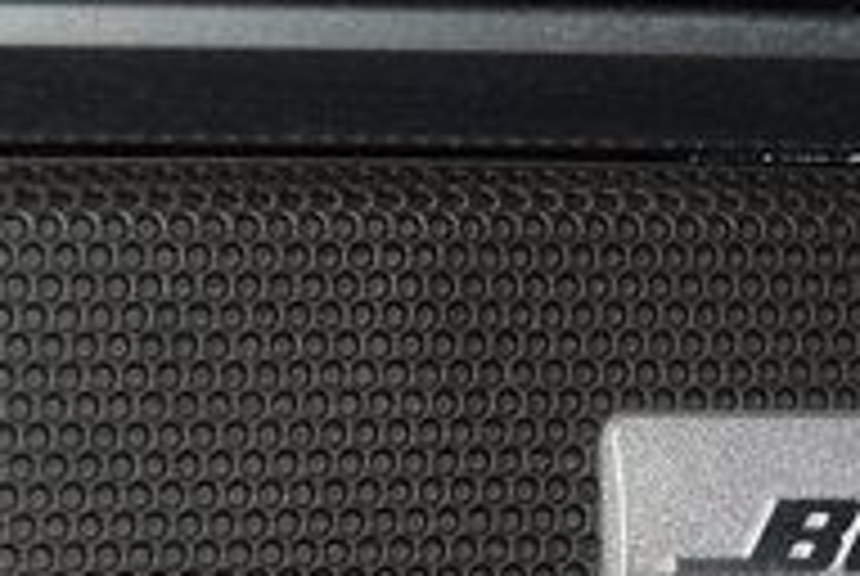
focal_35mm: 351
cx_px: 860
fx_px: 8398
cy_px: 520
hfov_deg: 5.8
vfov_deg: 3.9
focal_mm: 70
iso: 100
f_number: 8
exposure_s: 1/125
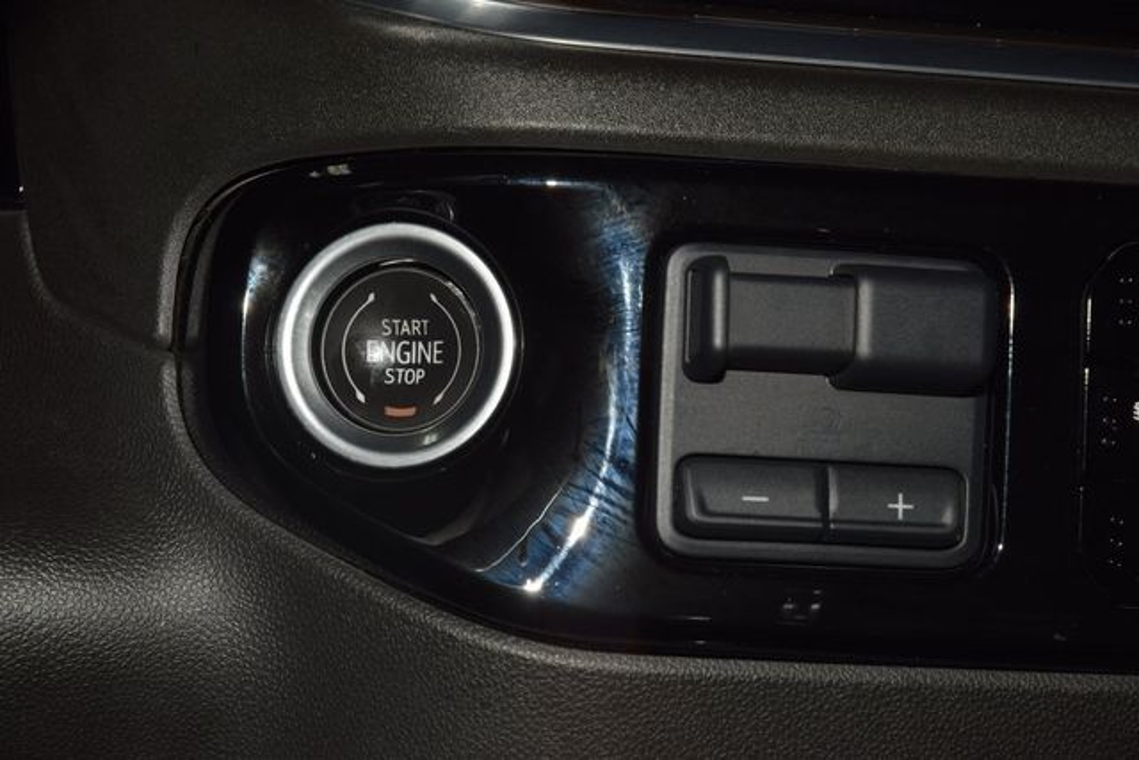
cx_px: 570
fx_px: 3323
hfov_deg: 19.5
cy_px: 380
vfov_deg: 13.0
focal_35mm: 105
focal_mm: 70
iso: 100
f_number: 8
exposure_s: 1/125
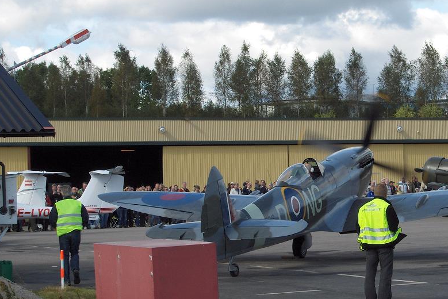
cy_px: 171
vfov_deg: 10.5
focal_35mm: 131
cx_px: 320
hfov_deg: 15.6
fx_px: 1631
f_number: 6.7
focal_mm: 17.5
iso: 100
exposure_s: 1/196
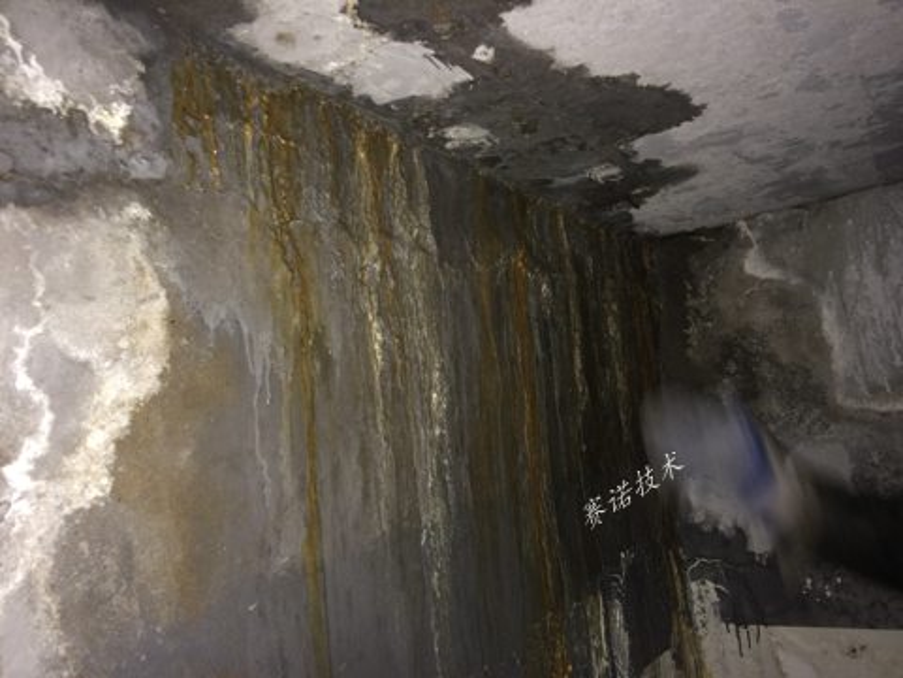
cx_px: 452
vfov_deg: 48.2
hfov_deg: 61.7
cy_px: 339
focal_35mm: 29
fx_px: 756
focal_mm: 4.15
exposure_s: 1/16
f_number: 2.2
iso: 100
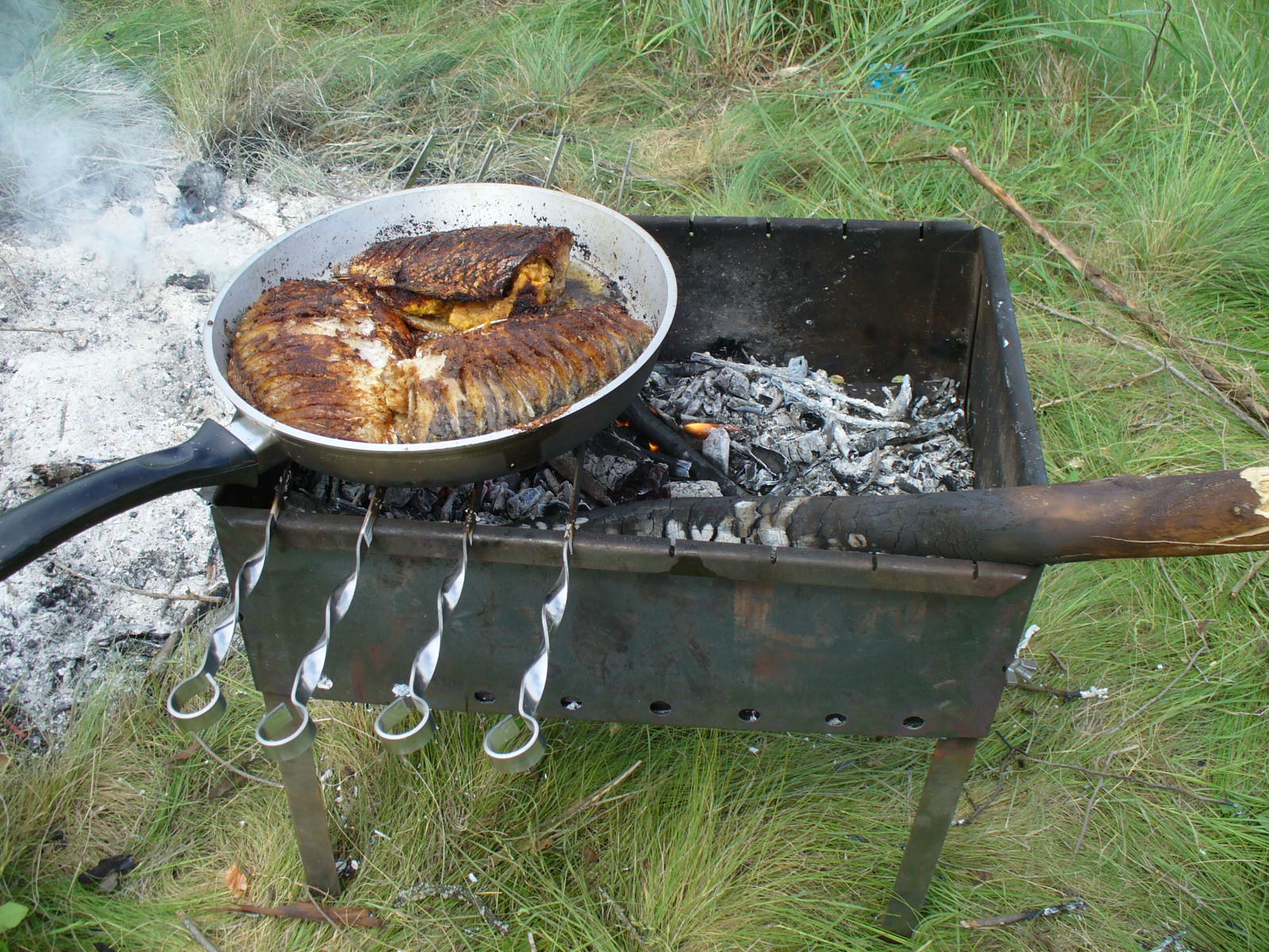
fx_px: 1356
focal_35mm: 37
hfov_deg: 50.1
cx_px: 634
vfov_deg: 38.7
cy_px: 476
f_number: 5.6
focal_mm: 6.1
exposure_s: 1/125
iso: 64
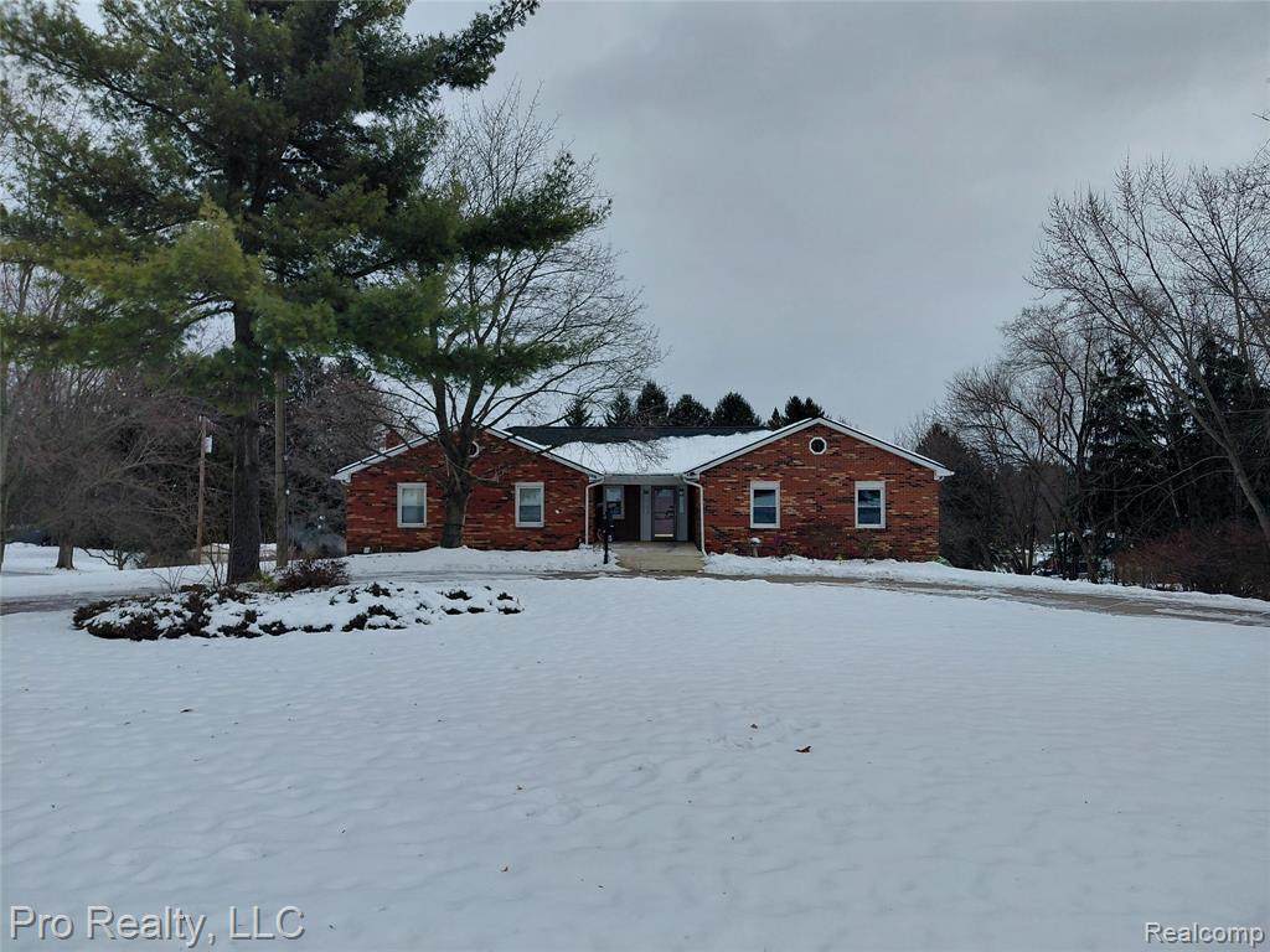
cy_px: 476
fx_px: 917
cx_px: 635
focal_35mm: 25
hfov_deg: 69.4
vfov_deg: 54.9
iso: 50
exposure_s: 1/3876
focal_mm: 4.69
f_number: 1.8
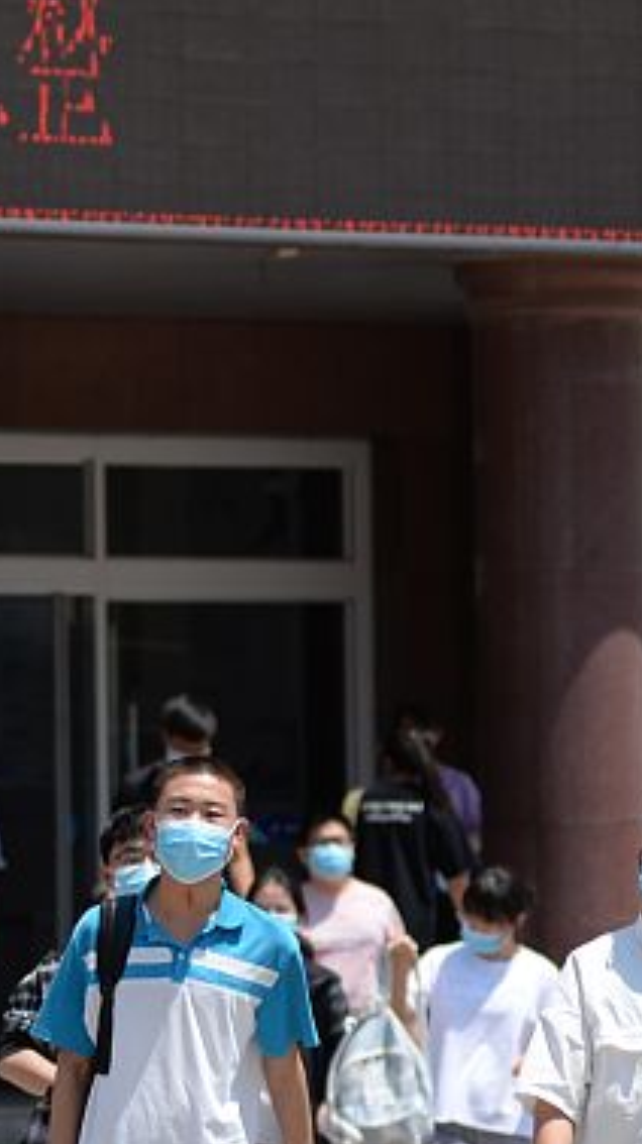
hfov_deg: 3.6
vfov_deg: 6.5
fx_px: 10100
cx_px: -578
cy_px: 912
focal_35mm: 333
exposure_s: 1/3200
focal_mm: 100
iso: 200
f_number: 3.2
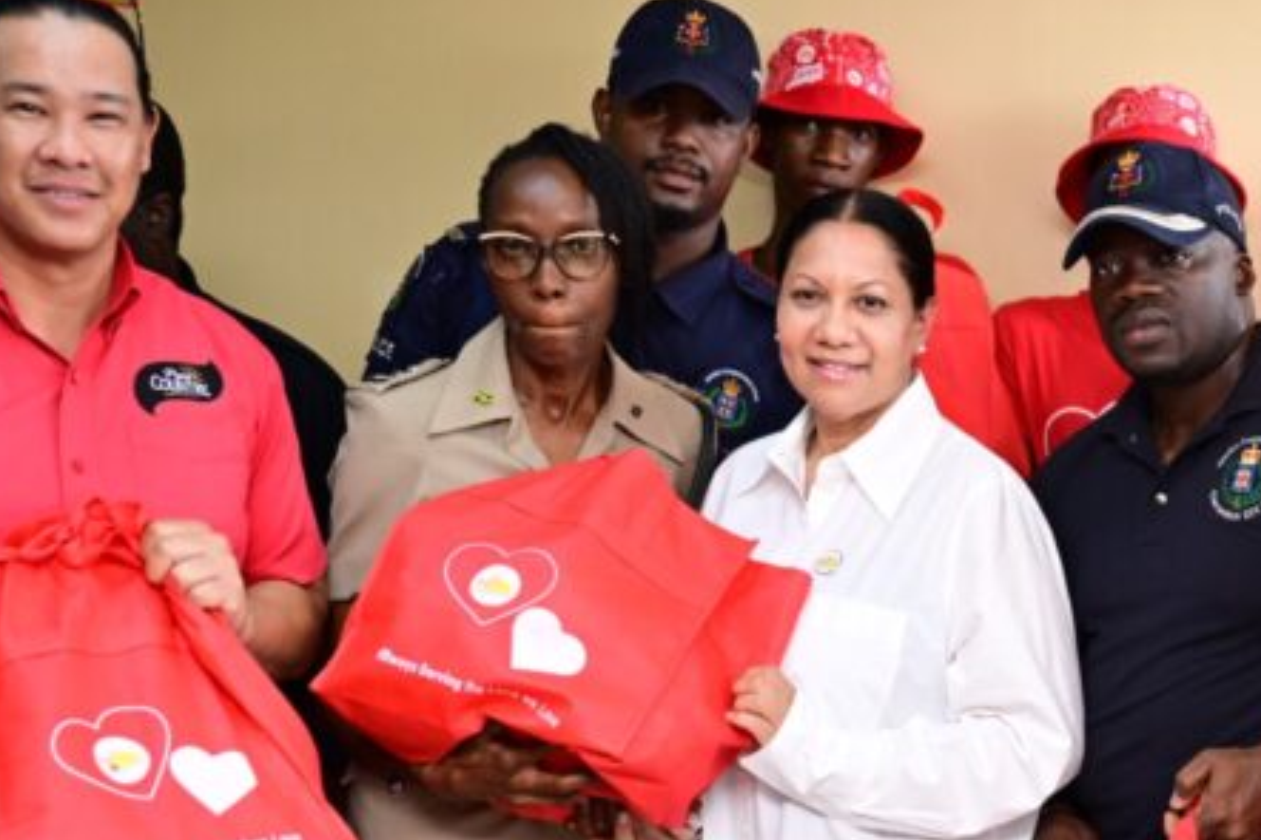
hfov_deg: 26.2
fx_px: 2591
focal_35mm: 74
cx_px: 1193
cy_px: 676
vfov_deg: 18.2
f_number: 2.8
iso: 800
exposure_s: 1/323
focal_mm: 32
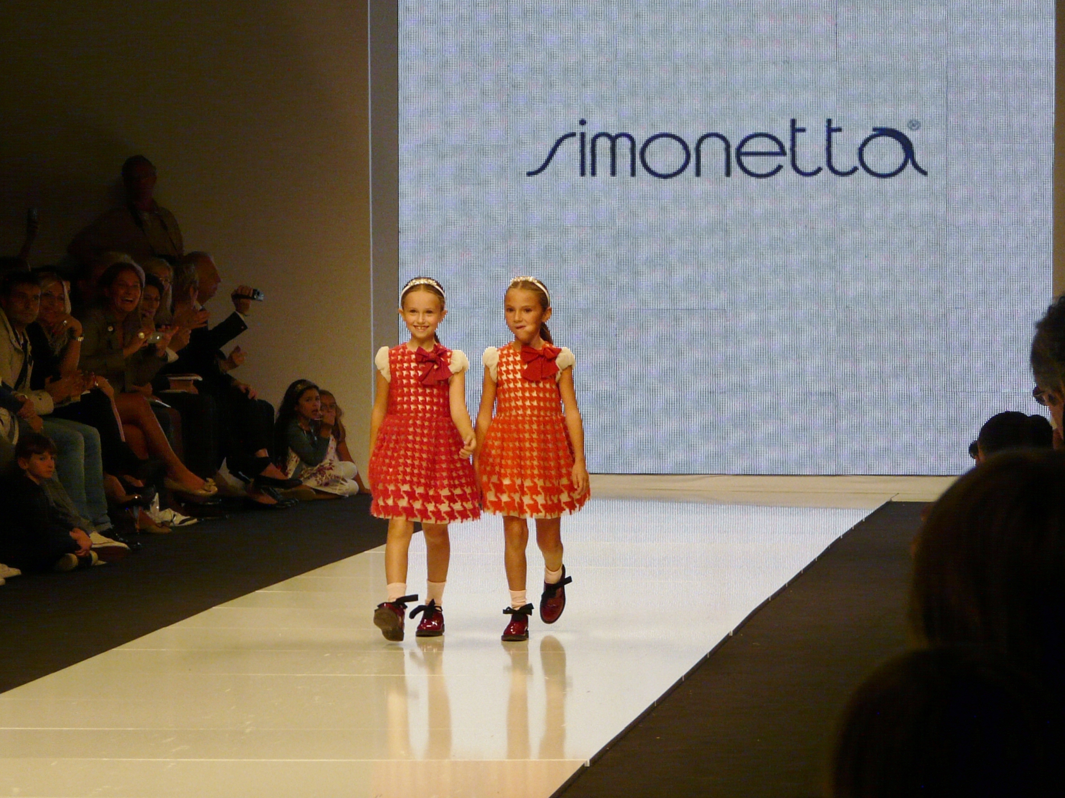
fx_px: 5537
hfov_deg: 11.0
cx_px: 532
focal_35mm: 180
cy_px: 399
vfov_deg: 8.2
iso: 200
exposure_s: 1/250
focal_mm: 23.1
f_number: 4
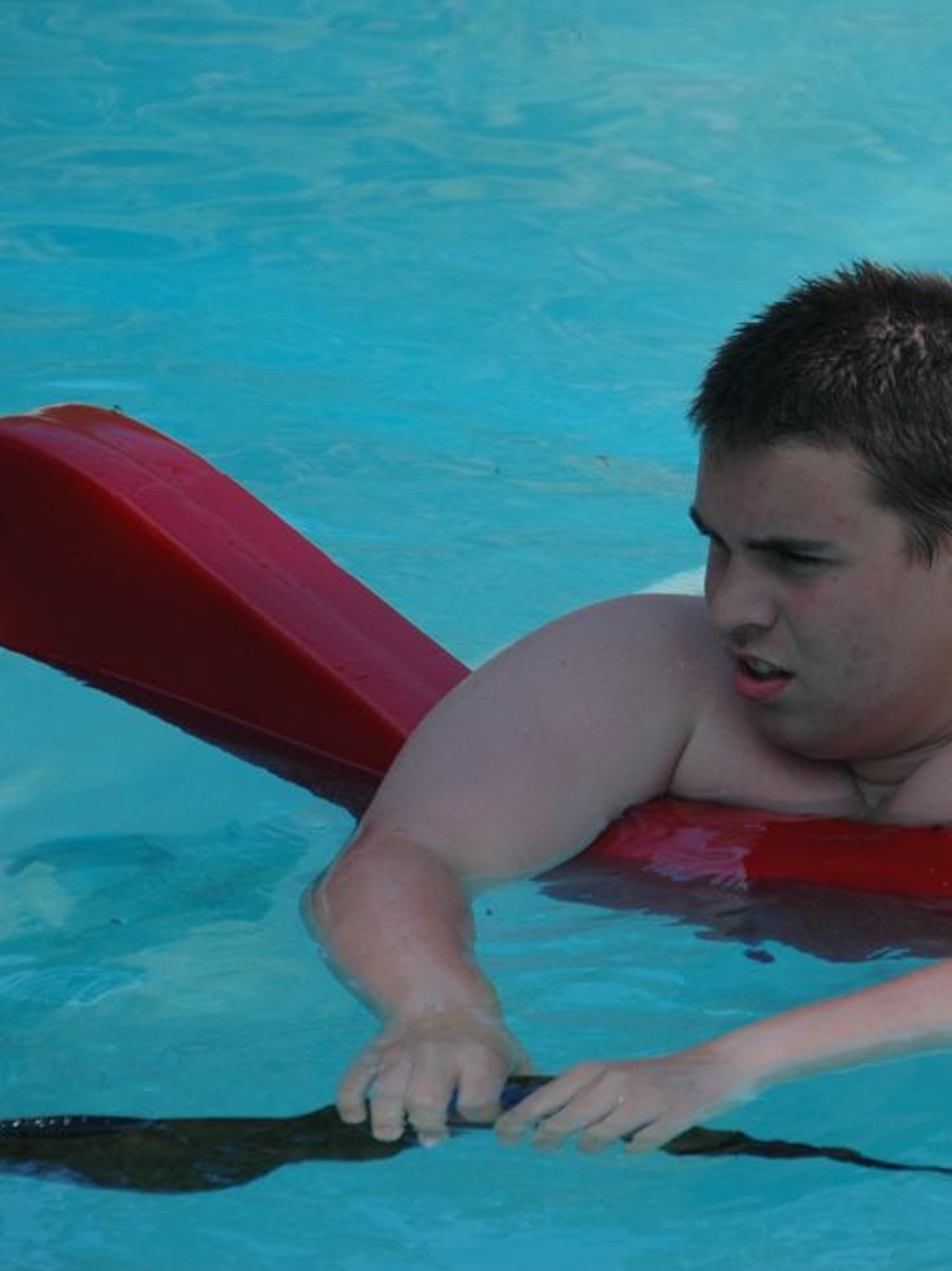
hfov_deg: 5.2
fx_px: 10384
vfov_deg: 7.0
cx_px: 834
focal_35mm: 283
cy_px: 636
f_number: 6.3
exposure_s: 1/250
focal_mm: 130
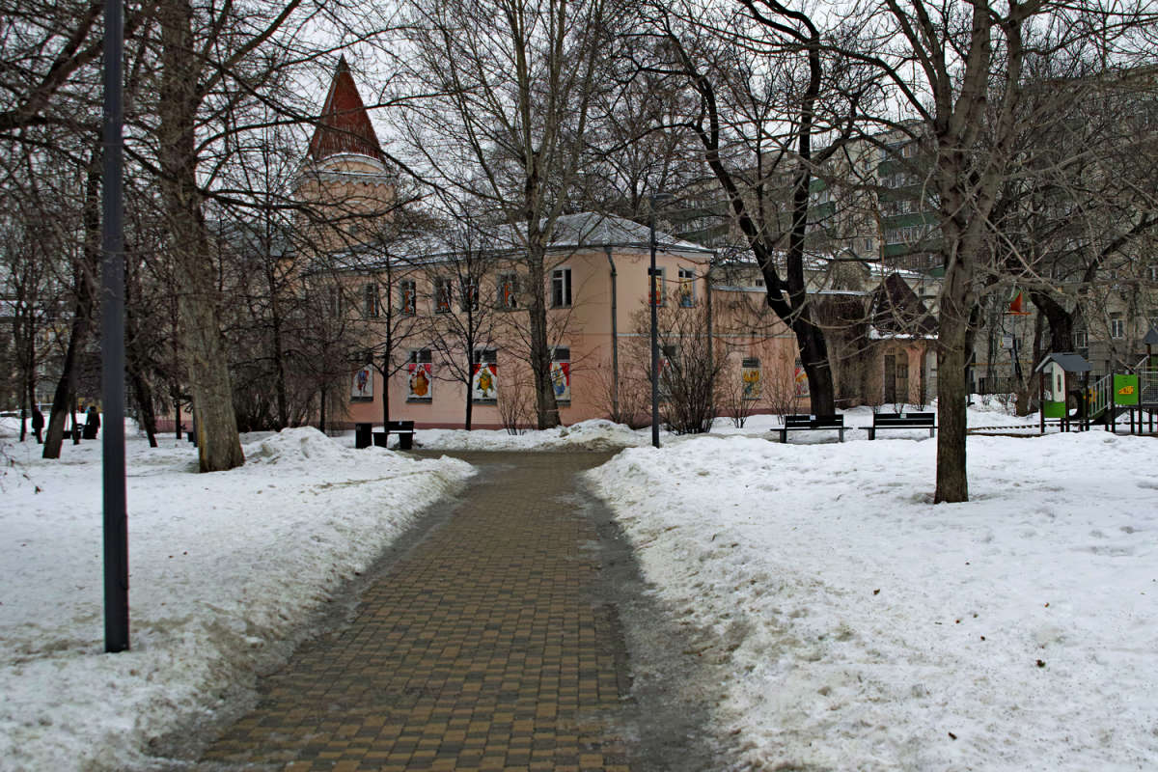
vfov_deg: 31.9
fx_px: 1351
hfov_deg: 46.4
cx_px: 579
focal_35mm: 42
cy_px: 386
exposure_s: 1/80
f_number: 4.5
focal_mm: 28
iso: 200
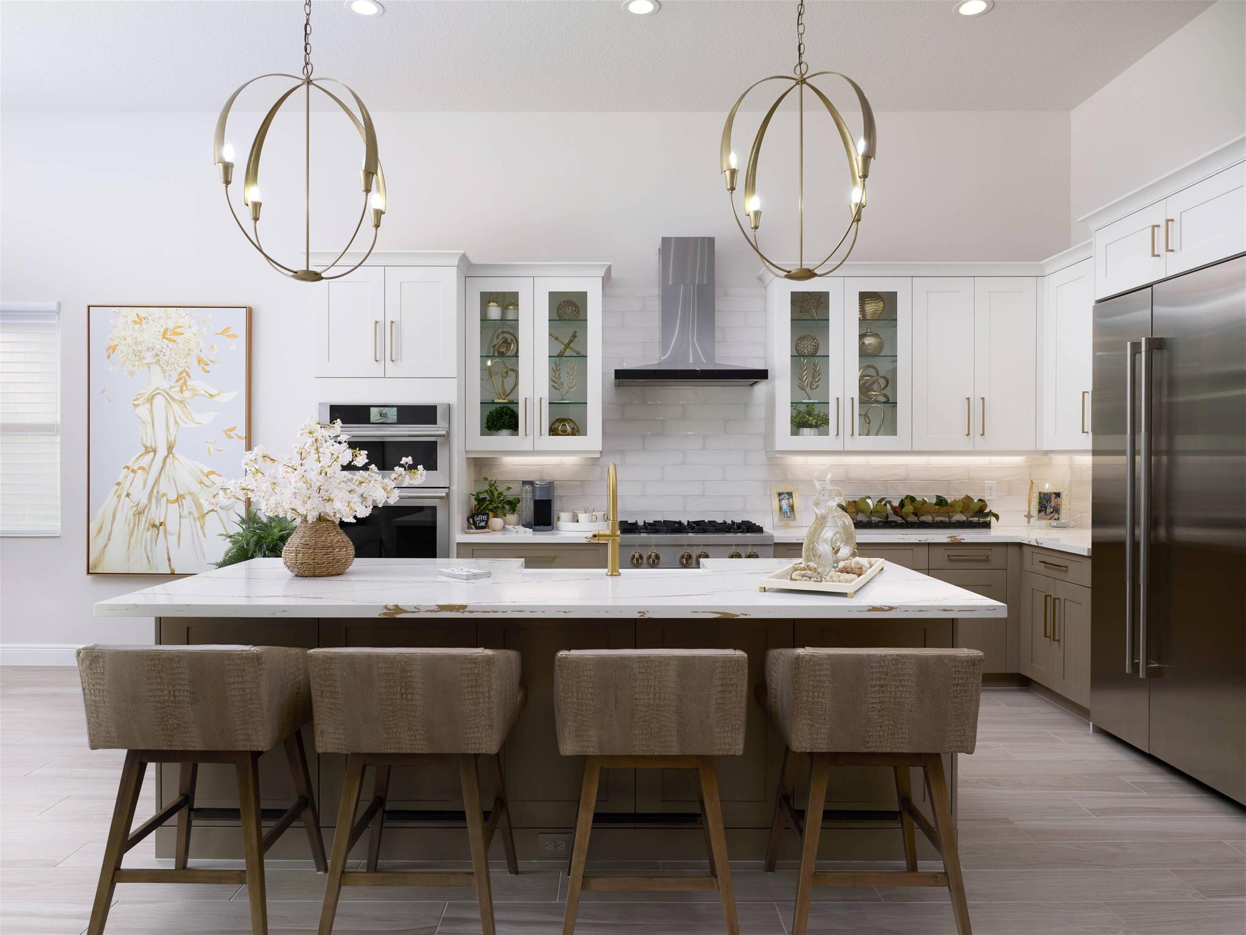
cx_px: 623
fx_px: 864
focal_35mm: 24
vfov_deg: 56.8
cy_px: 468
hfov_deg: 71.6
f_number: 5.6
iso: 100
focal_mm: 12
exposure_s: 1/200
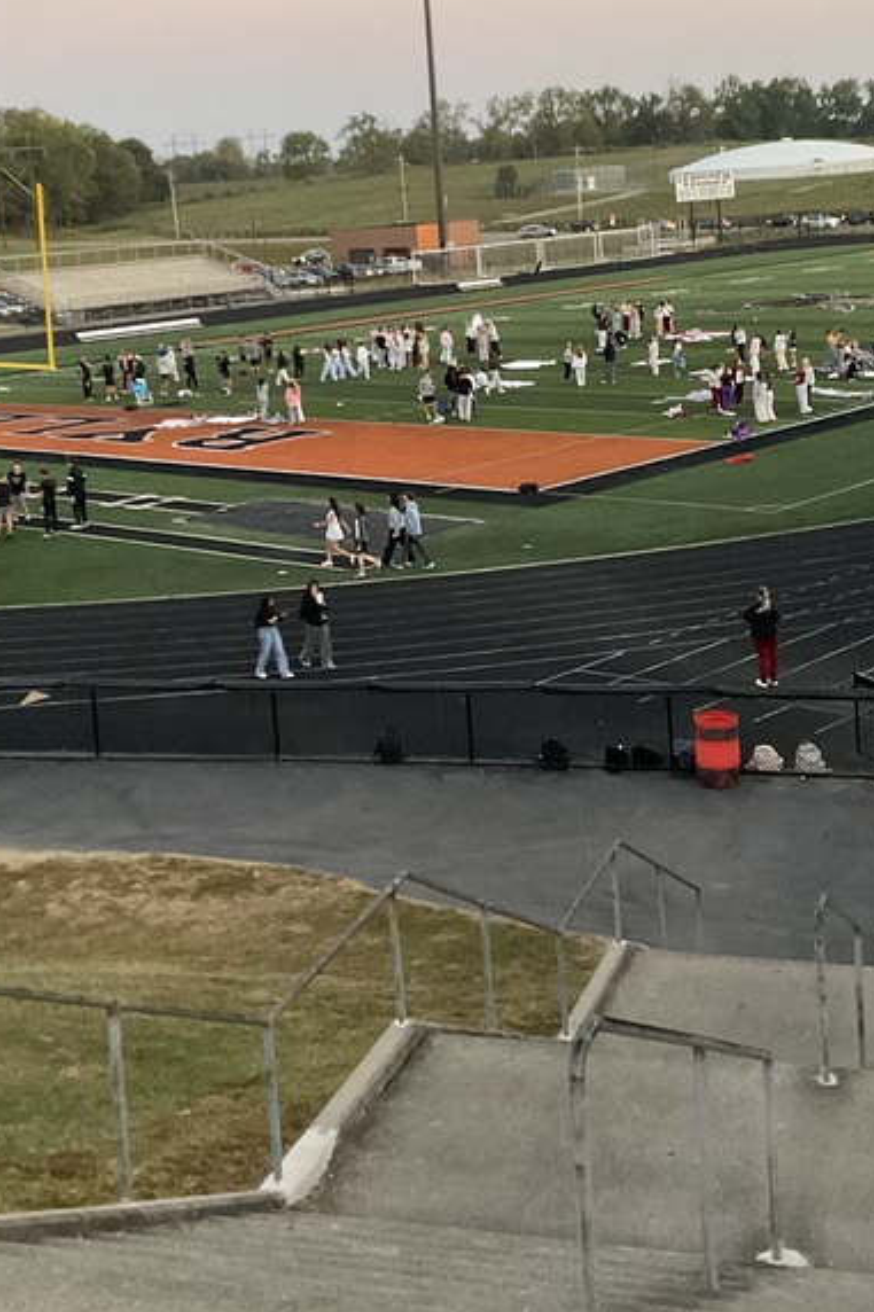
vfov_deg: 36.4
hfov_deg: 25.0
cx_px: 447
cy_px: 422
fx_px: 1968
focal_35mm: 54
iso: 100
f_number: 1.8
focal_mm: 3
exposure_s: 1/60
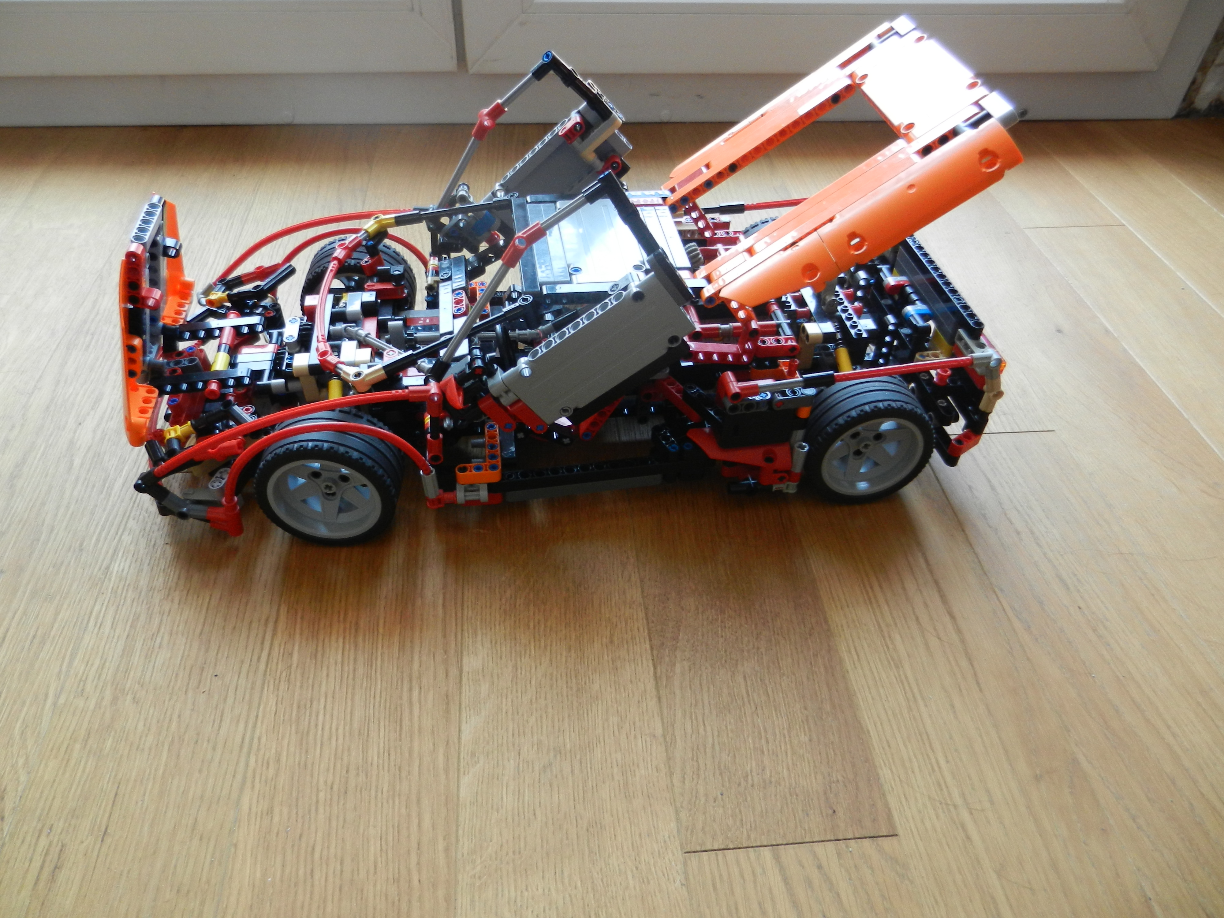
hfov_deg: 69.4
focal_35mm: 25
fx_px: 884
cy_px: 459
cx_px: 612
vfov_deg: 54.9
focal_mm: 4.5
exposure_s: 1/30
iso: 280
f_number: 3.5
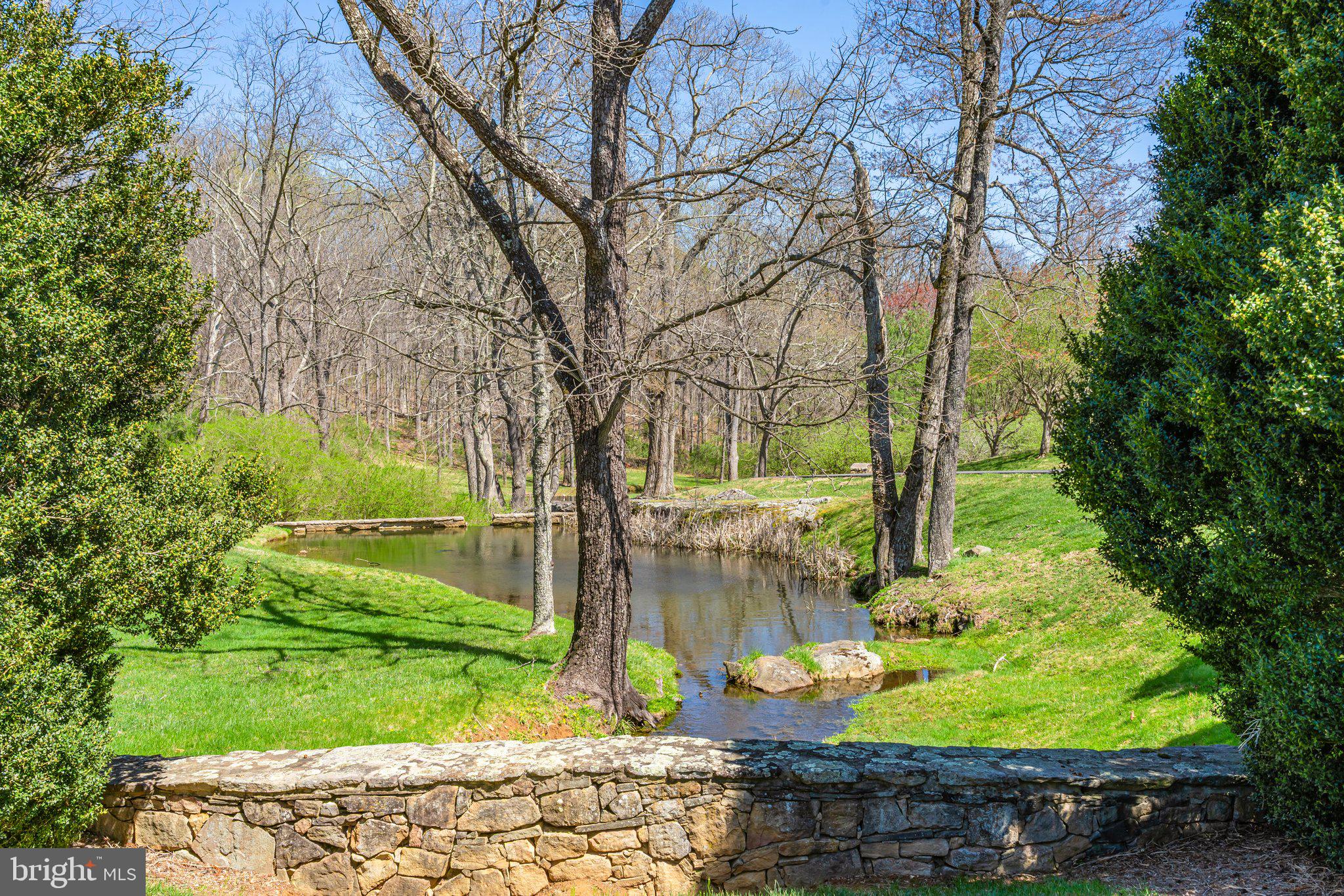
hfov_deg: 58.7
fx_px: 1194
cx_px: 672
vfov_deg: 41.1
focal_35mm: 32
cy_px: 448
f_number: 13
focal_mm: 32
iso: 250
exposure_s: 1/160
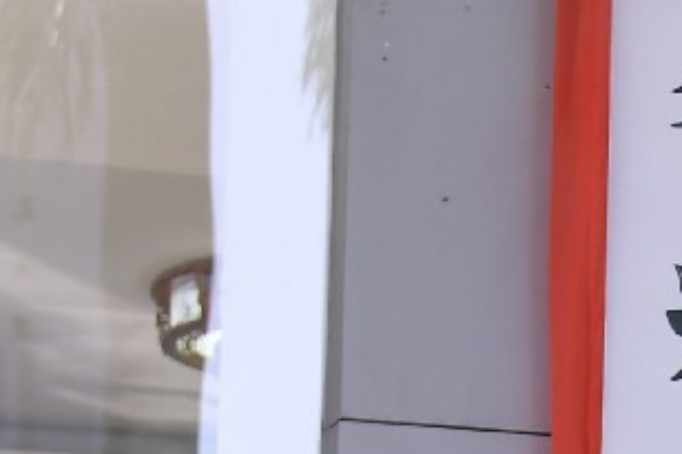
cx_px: 1034
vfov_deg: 7.2
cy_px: 771
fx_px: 3541
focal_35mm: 187
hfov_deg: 10.6
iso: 64
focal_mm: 24
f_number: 4
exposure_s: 1/100
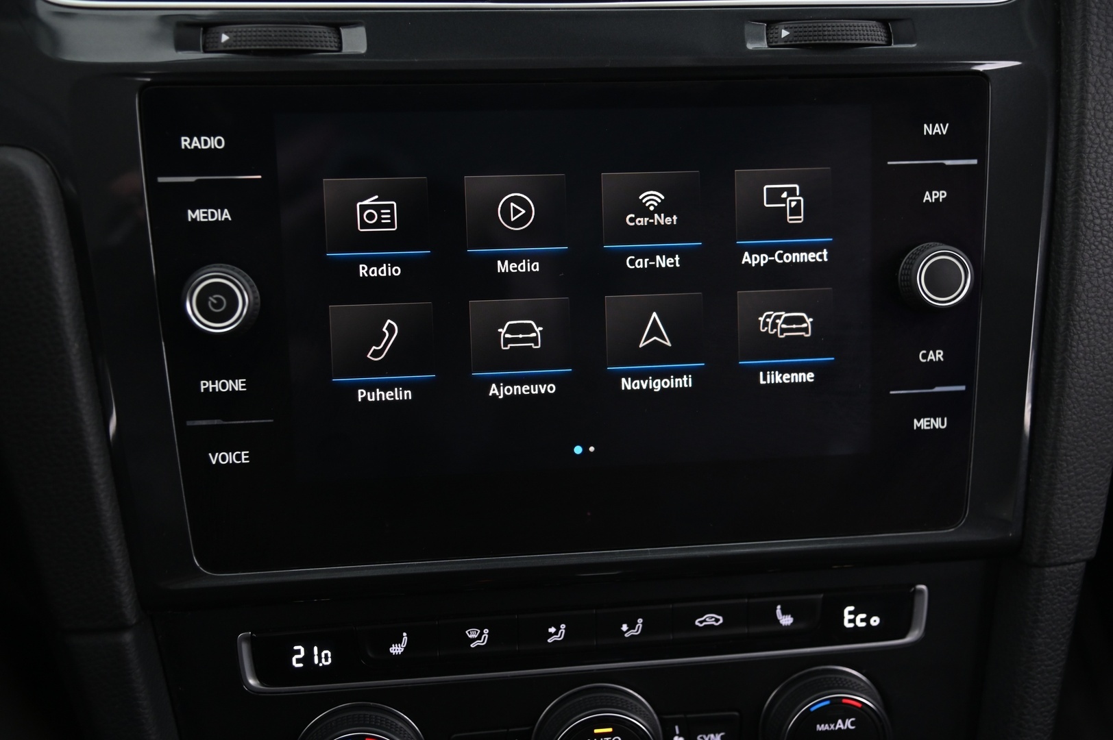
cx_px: 556
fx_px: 1421
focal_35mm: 46
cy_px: 370
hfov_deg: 42.8
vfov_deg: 29.2
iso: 2000
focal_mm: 46
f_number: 4
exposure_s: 1/15
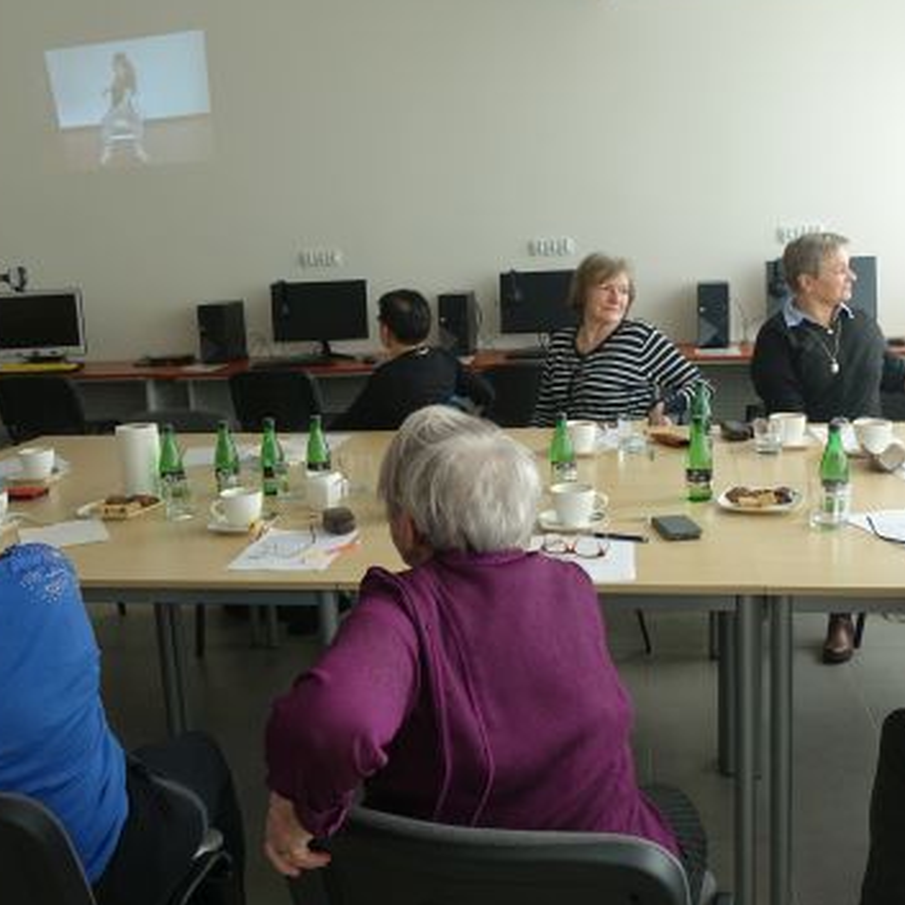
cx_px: 454
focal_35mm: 37
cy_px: 435
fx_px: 1094
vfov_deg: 44.9
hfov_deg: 44.9
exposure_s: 1/160
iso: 125
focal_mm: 8.8
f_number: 2.8
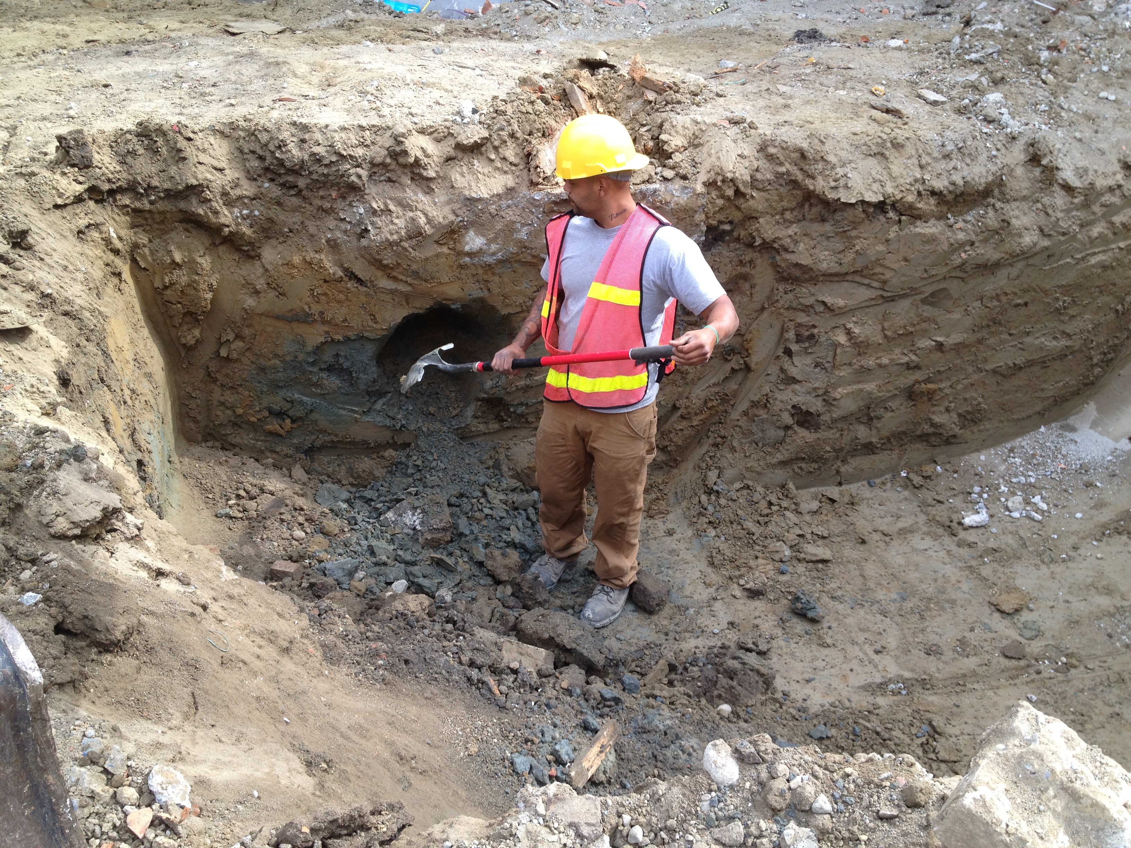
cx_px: 566
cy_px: 424
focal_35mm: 35
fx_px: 1144
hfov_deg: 52.6
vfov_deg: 40.7
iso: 64
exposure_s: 1/274
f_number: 2.4
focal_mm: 4.28
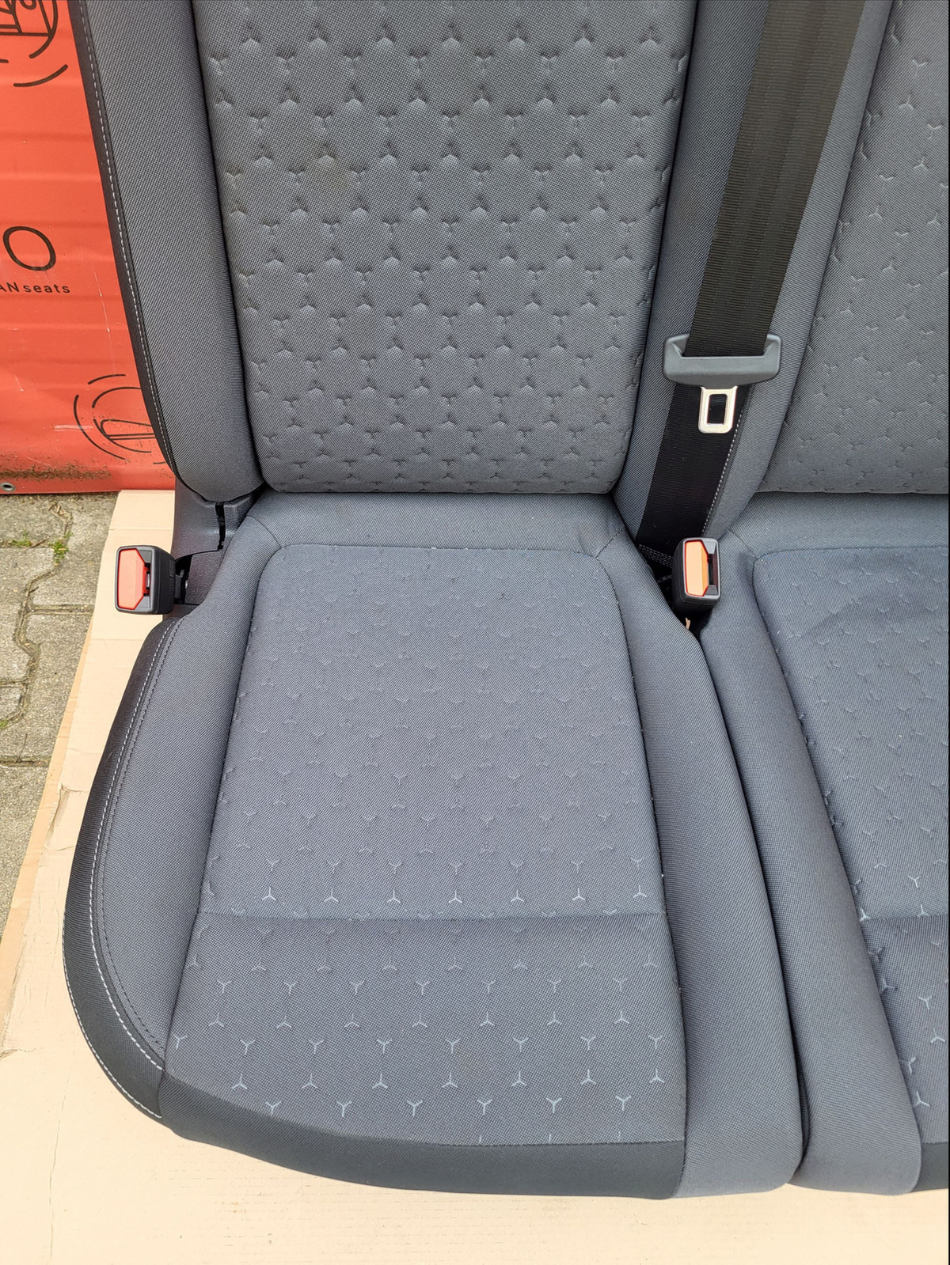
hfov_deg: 53.1
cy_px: 632
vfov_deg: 67.3
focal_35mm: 26
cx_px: 475
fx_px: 951
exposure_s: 1/114
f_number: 1.8
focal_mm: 5.4
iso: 40
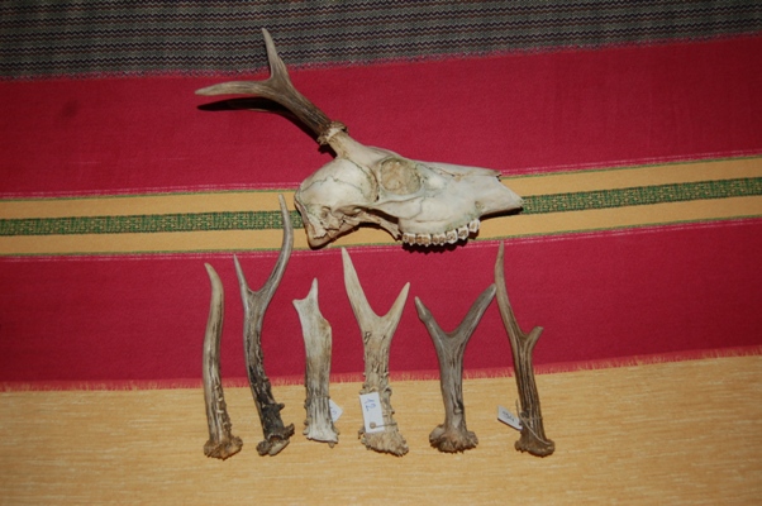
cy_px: 253
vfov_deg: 36.8
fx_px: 761
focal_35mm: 36
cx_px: 381
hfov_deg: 53.2
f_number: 4
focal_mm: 24
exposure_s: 1/60
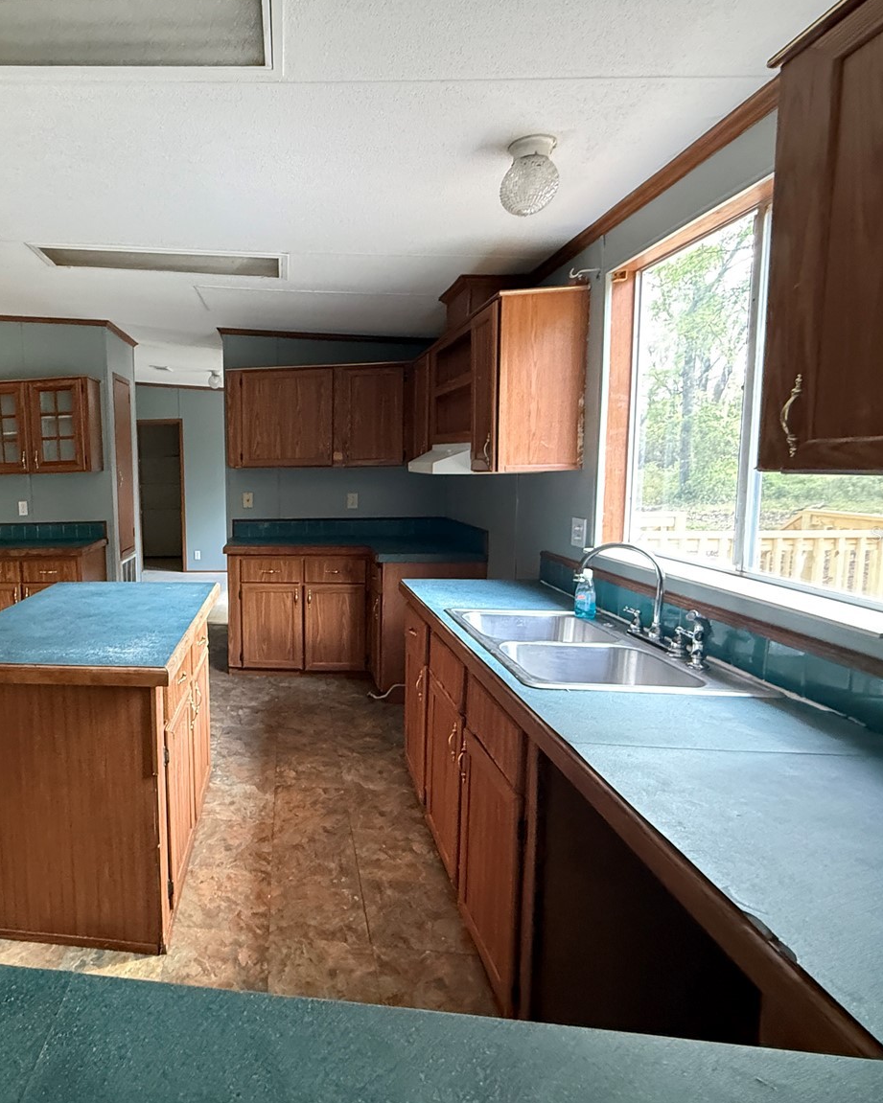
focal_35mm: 19
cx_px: 195
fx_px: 621
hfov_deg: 65.4
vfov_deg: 83.3
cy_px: 534
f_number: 2.2
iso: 640
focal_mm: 2.22
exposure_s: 1/60
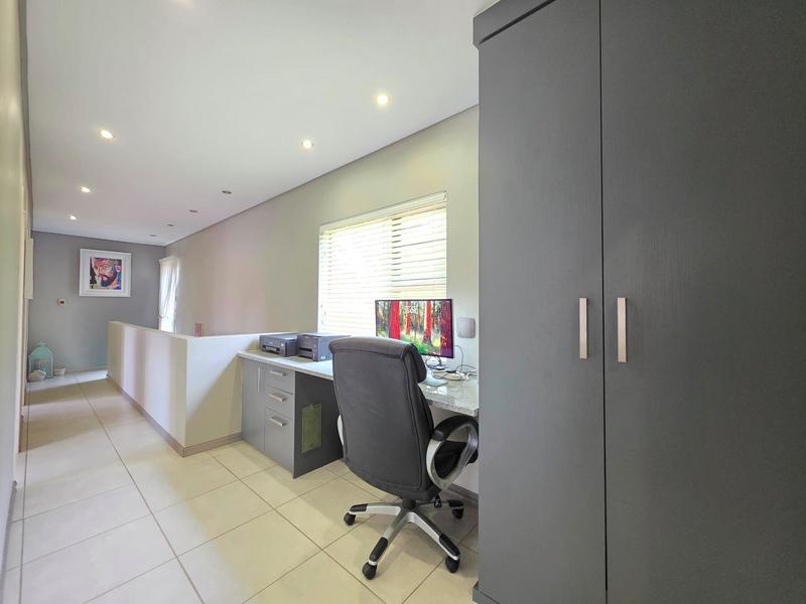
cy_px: 302
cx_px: 403
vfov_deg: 89.9
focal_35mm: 13
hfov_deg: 106.2
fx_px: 303
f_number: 1.9
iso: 800
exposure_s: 1/50
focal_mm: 2.2
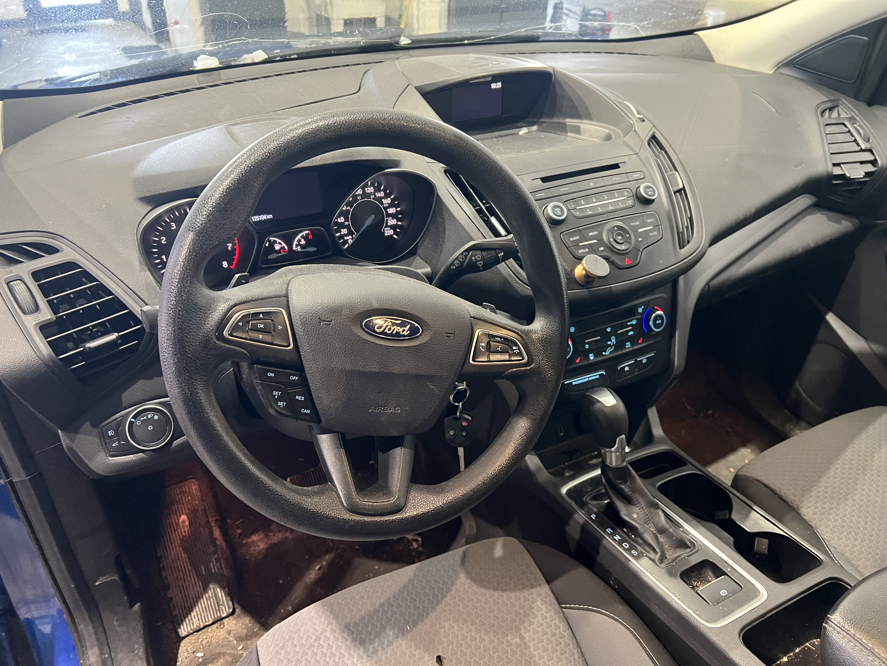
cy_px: 333
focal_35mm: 26
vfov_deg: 53.1
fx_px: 666
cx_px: 444
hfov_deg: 67.3
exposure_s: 1/60
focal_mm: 5.7
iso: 500
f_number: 1.5
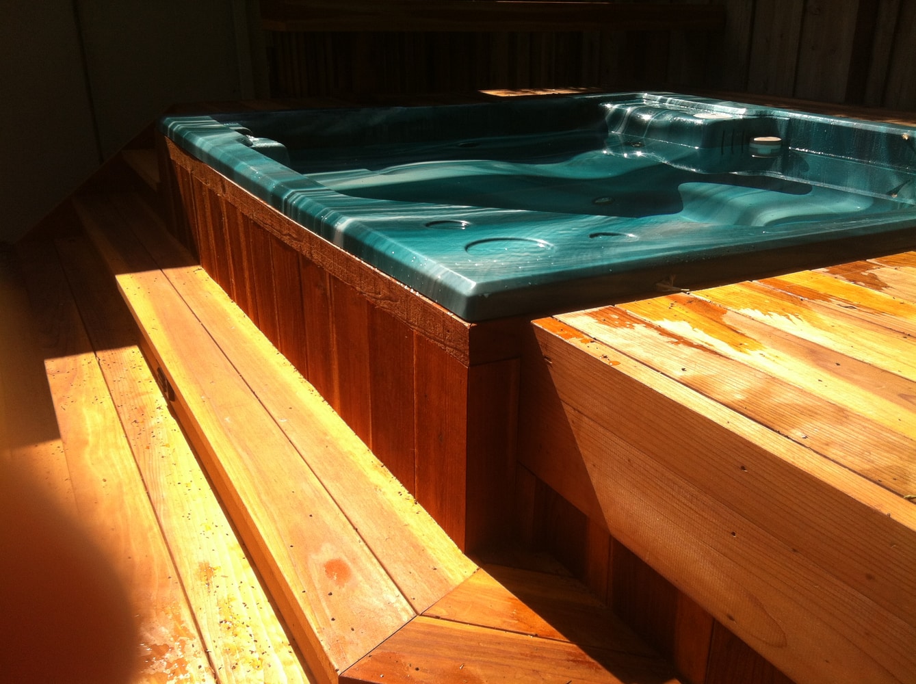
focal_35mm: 35
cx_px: 458
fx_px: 925
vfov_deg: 40.6
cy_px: 342
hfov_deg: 52.7
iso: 80
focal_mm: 3.85
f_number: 2.8
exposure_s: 1/1160
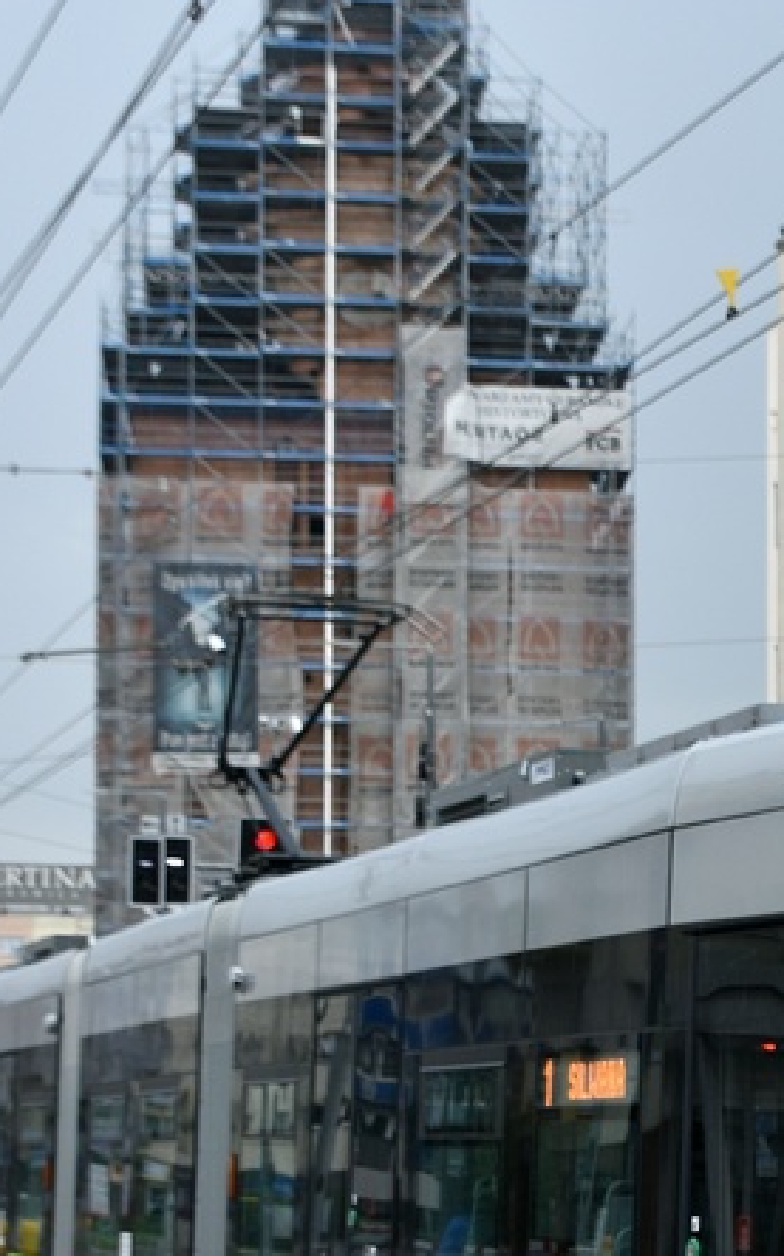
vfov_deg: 22.4
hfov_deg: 14.2
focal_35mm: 91
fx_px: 3115
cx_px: 756
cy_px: 1061
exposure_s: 1/160
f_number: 6.3
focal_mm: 22
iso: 125
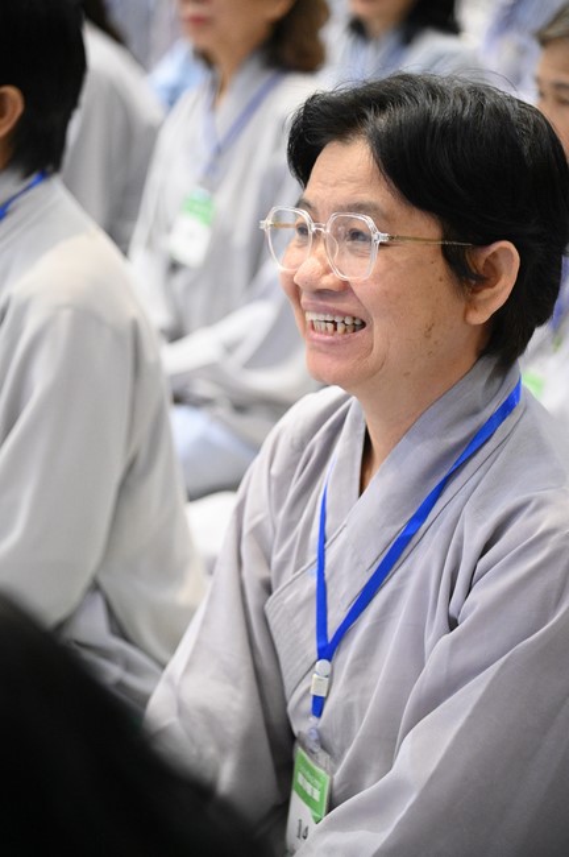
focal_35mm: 98
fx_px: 2328
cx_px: 284
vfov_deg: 20.8
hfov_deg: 13.9
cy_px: 428
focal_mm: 98
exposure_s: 1/125
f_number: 4
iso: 8000
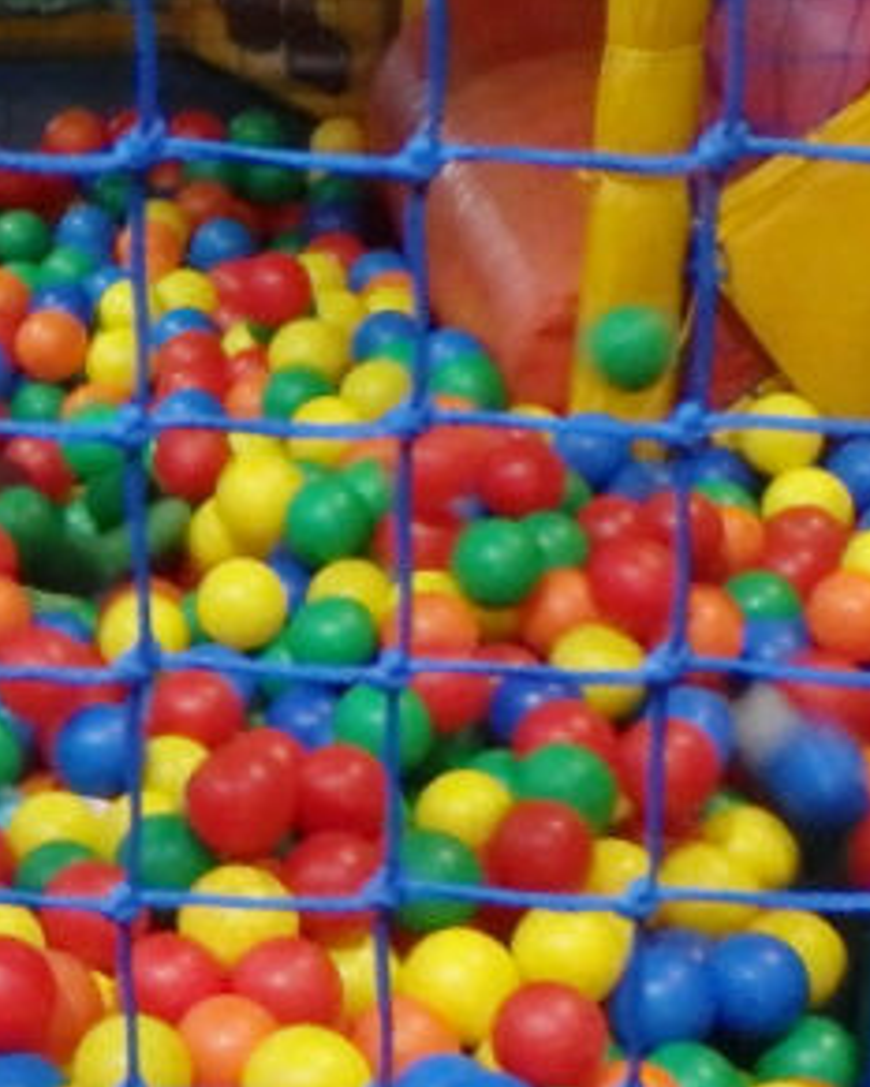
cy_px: 641
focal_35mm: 92
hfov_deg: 15.7
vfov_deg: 20.8
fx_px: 2960
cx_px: -340
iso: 2500
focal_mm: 5
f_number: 3.9
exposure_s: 1/30
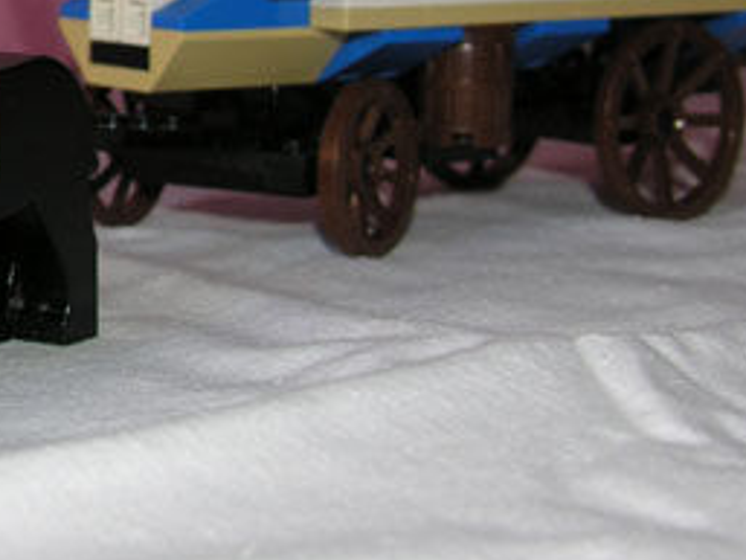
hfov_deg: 17.0
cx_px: -232
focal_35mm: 109
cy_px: 9
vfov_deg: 13.4
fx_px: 2350
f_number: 2.8
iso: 50
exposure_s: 1/60.1
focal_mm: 8.9
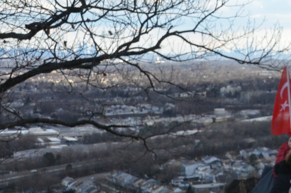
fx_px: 976
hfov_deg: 15.5
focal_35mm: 121
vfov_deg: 11.3
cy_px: 53
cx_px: 451
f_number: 11
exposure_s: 1/500
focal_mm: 26
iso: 800
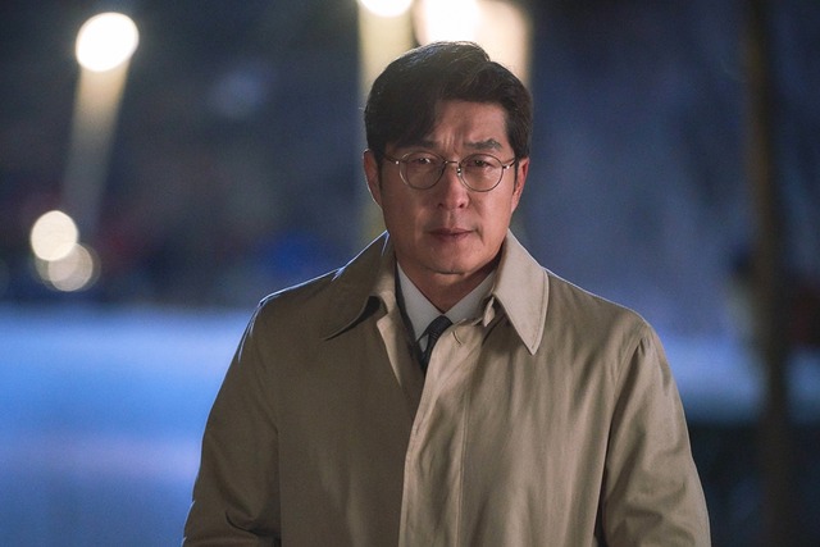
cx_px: 410
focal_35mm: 200
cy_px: 274
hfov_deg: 10.3
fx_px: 4556
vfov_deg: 6.9
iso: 8000
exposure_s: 1/160
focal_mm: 200
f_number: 3.2
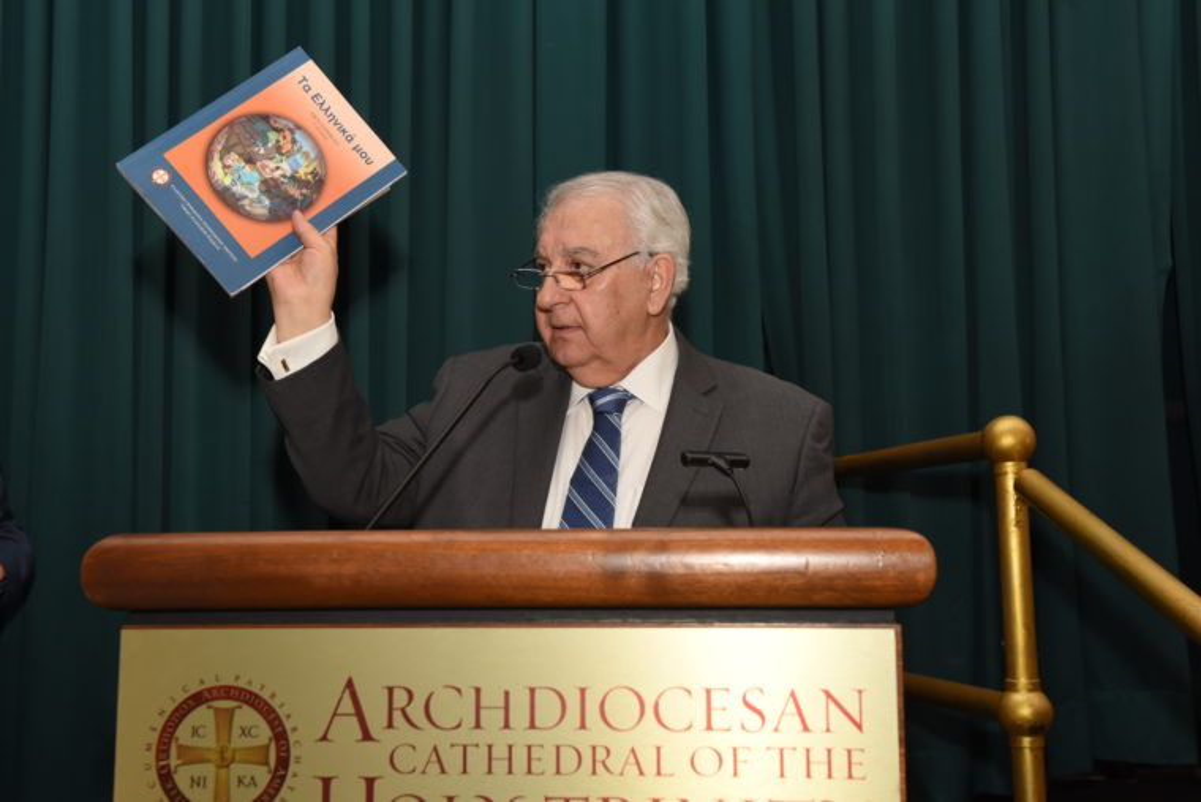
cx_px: 600
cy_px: 401
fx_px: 1468
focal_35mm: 44
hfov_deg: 44.5
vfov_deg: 30.5
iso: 1000
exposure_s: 1/100
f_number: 8
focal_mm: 44
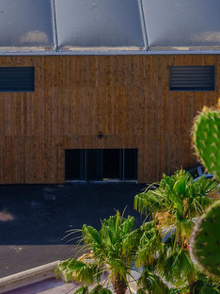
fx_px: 2898
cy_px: -331
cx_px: -24
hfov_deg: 4.3
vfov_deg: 5.6
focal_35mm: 342
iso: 200
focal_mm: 63
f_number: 11
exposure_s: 1/250
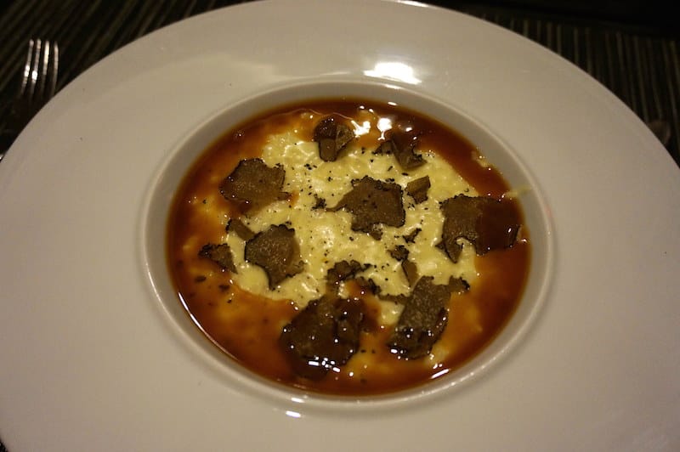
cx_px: 340
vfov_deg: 38.3
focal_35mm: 34
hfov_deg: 55.1
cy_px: 226
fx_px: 651
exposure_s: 1/60
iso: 1250
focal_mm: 23
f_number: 4
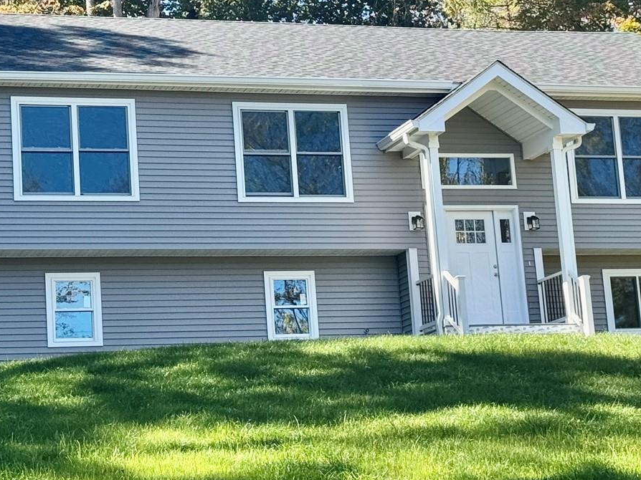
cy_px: 131
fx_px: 2036
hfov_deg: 17.9
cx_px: 301
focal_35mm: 110
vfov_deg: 13.4
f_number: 1.78
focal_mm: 6.76
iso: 64
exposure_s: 1/1027
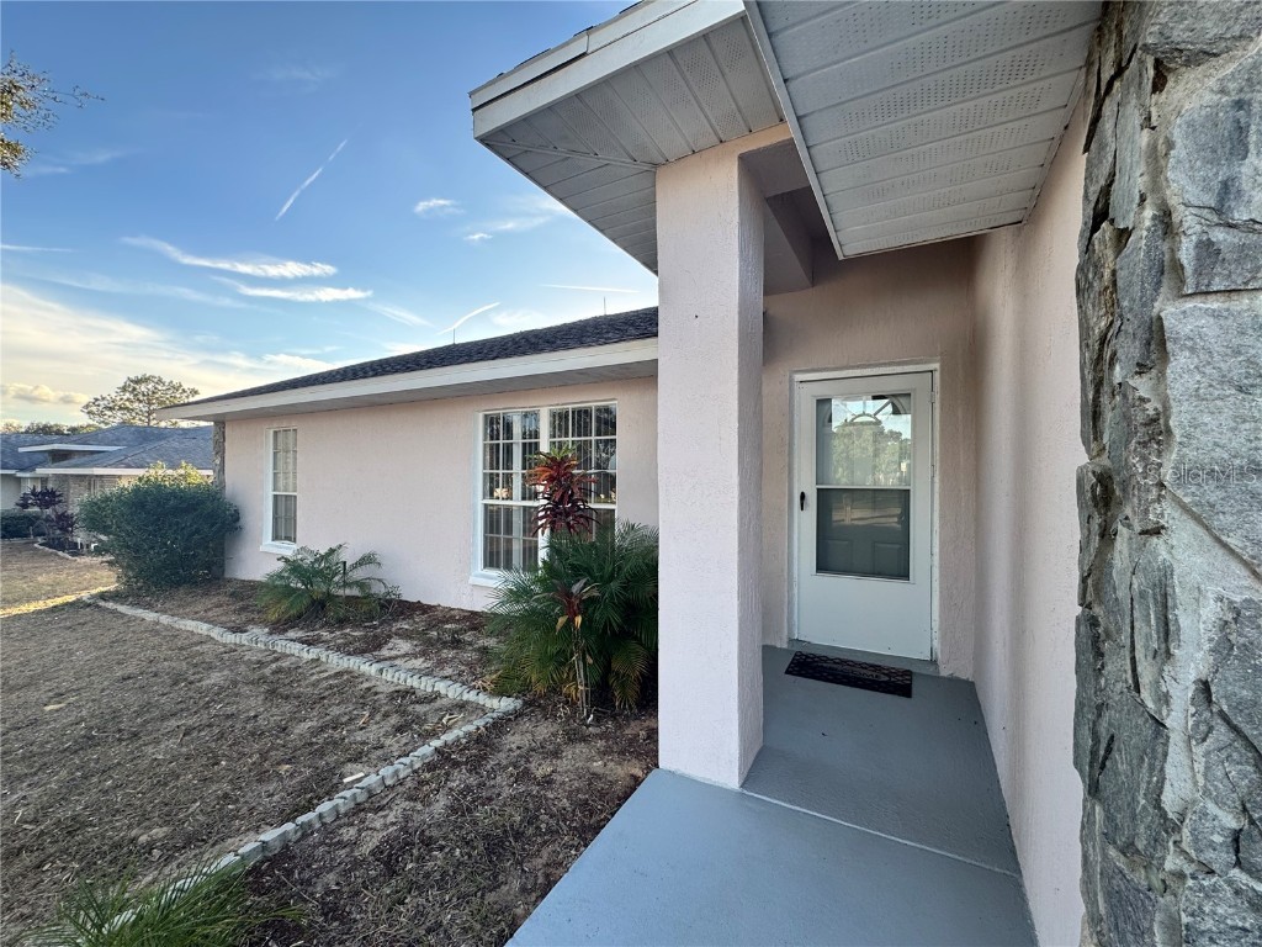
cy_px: 474
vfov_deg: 85.7
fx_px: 510
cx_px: 631
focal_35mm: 14
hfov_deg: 102.1
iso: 40
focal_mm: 2.22
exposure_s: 1/213
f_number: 2.2
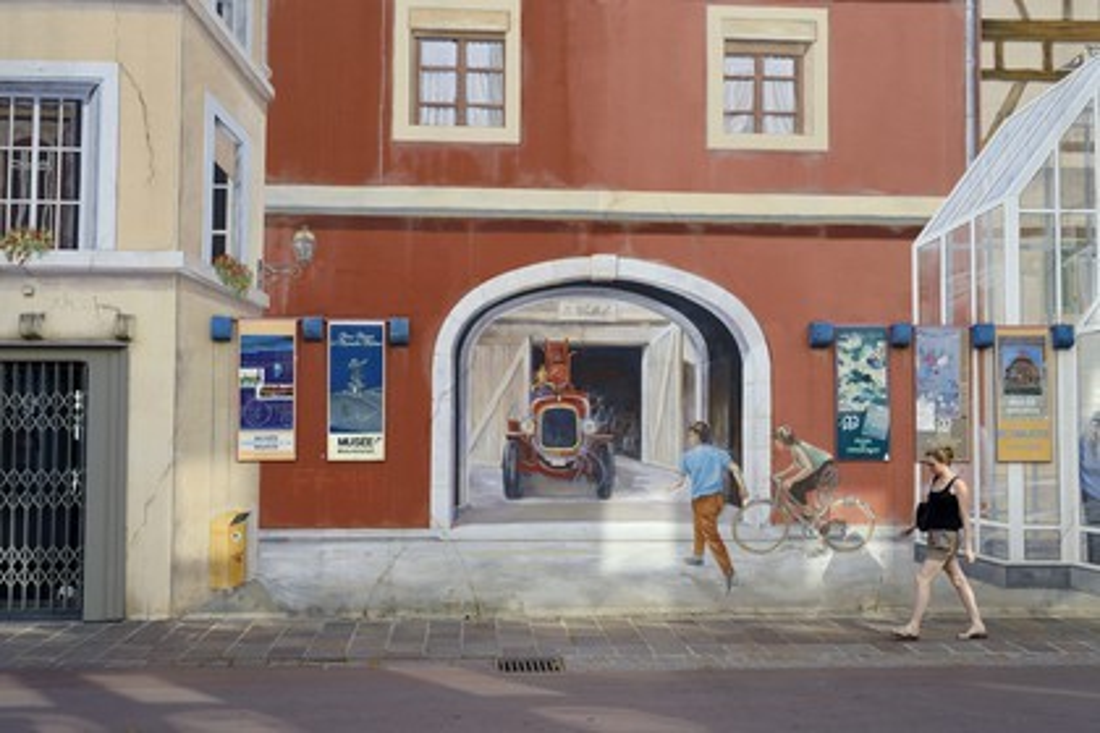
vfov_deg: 37.9
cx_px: 550
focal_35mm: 35
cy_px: 366
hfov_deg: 54.4
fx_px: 1069
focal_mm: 35
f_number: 5.6
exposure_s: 1/400
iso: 200
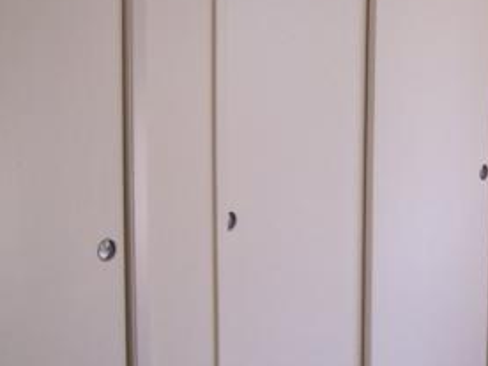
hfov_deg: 23.8
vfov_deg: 18.3
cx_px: 426
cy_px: 104
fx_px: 1128
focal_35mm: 80
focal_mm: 6.3
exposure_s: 1/30
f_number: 2.8
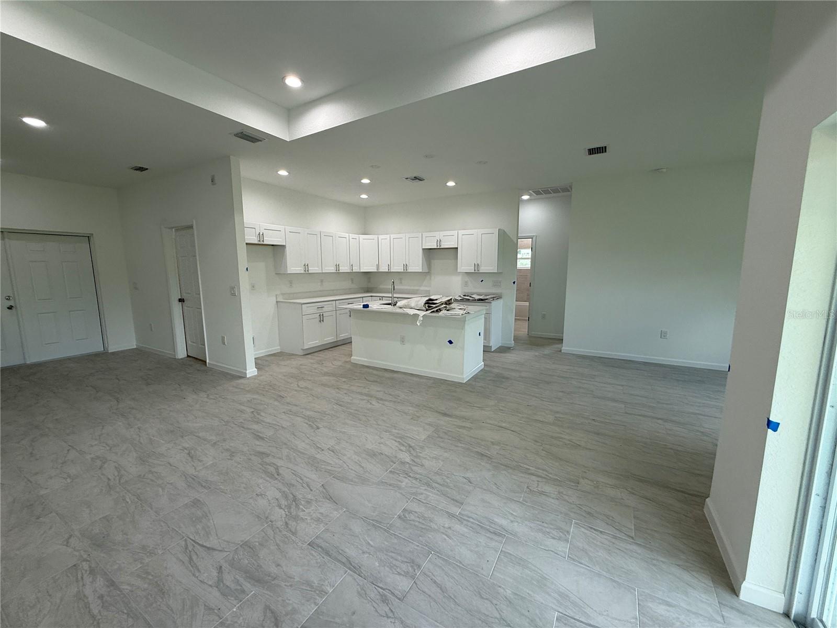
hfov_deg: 102.1
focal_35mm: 14
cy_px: 314
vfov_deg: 85.7
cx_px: 418
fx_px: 339
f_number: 2.2
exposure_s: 1/120
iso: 64
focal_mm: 2.22
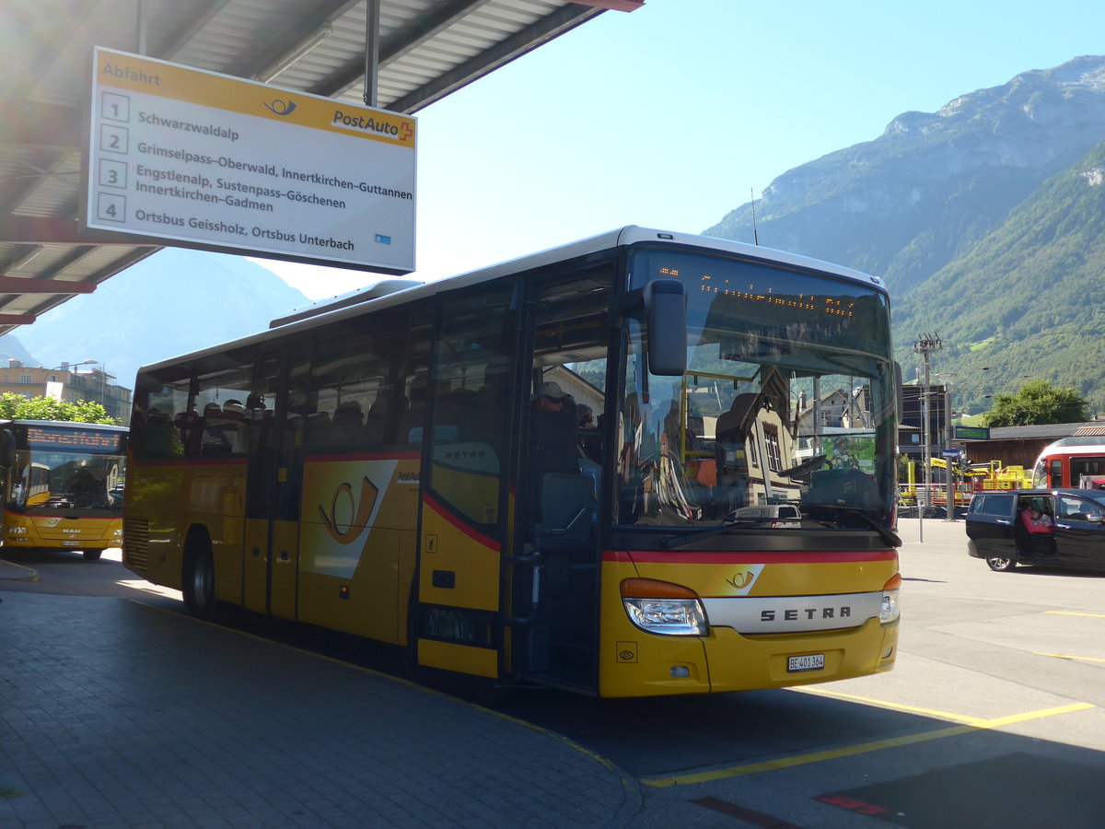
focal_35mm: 36
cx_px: 552
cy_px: 414
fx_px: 1149
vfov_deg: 39.7
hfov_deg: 51.4
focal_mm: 7.5
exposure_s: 1/500
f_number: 2.8
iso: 80
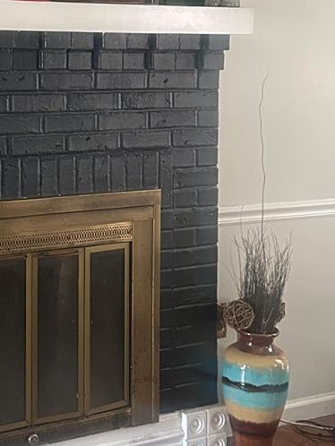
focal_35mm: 74
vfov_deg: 26.0
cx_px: 44
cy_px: 111
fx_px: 954
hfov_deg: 19.6
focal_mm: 6.86
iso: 640
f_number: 1.78
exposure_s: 1/60
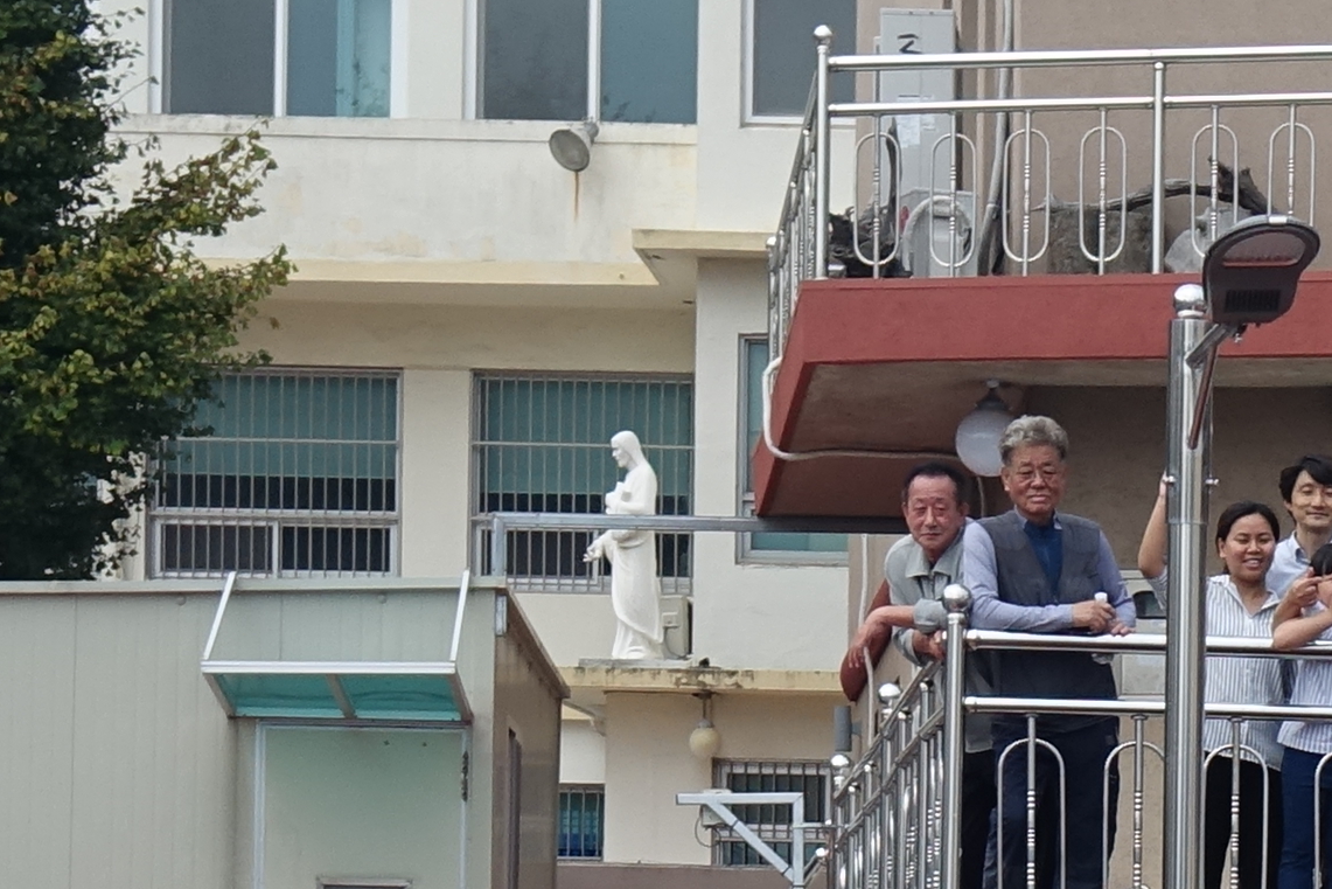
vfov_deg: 7.2
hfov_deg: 10.7
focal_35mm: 187
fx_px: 6919
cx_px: 1771
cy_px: 1536
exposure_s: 1/640
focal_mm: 14.24
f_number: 4
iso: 125
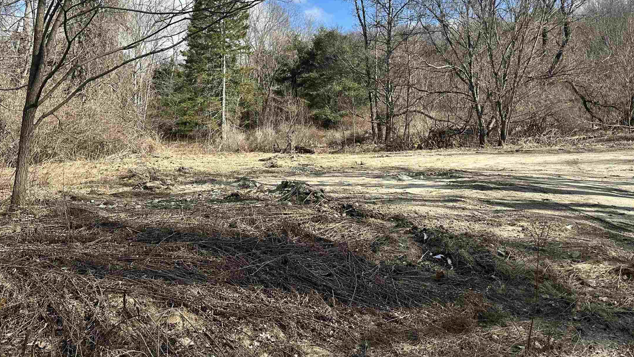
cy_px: 120
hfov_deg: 53.9
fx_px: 622
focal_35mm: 37
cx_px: 347
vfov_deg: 31.7
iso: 80
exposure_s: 1/2882
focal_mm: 6.86
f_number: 1.78
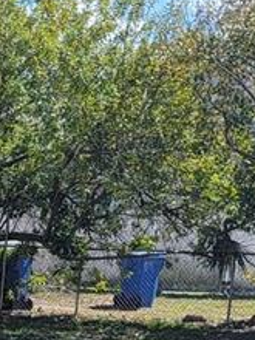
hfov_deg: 10.9
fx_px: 1287
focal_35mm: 131
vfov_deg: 14.8
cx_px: -124
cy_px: 340
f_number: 1.8
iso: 16
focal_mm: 6.7
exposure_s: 1/670
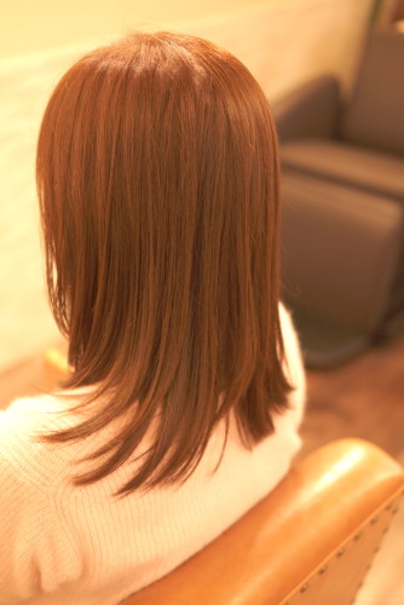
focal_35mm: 52
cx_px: 202
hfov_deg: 25.8
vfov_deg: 37.8
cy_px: 302
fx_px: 882
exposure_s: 1/250
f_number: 2.2
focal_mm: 35
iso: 800
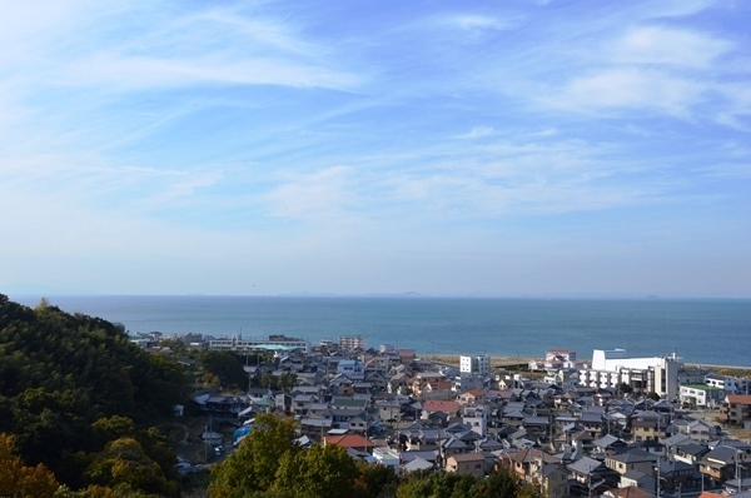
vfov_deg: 34.1
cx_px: 376
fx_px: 812
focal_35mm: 39
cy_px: 249
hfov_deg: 49.6
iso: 100
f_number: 8
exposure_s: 1/250
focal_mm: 26
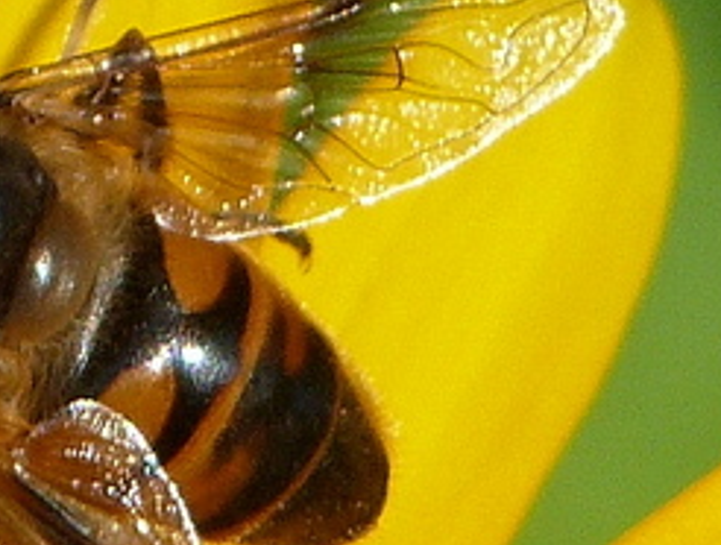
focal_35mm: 2079
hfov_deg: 1.0
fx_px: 43430
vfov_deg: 0.7
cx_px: -38
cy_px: 256
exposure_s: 1/640
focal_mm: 108
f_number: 5.6
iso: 100
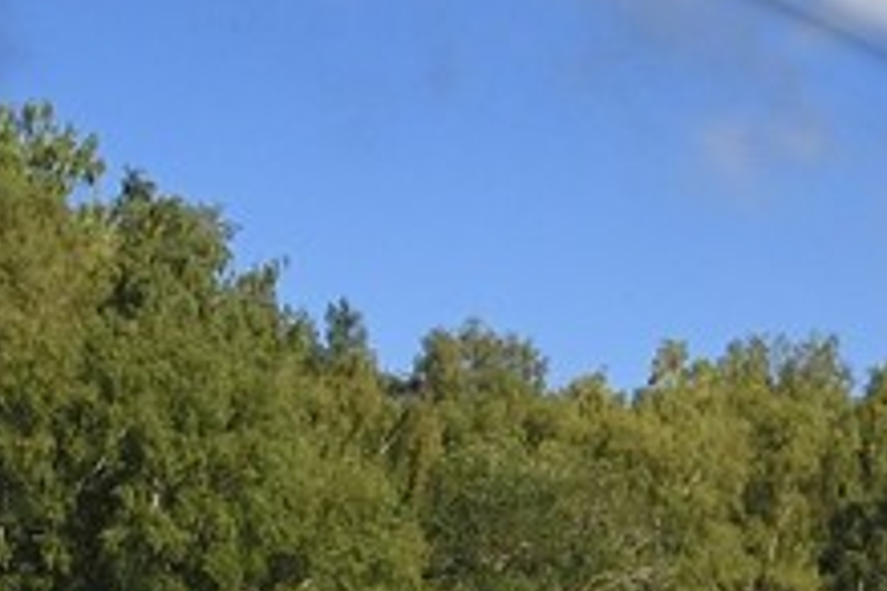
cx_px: 186
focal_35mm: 175
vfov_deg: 7.4
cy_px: 1380
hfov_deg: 11.7
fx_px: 4311
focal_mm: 24
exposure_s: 1/500
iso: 400
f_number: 11
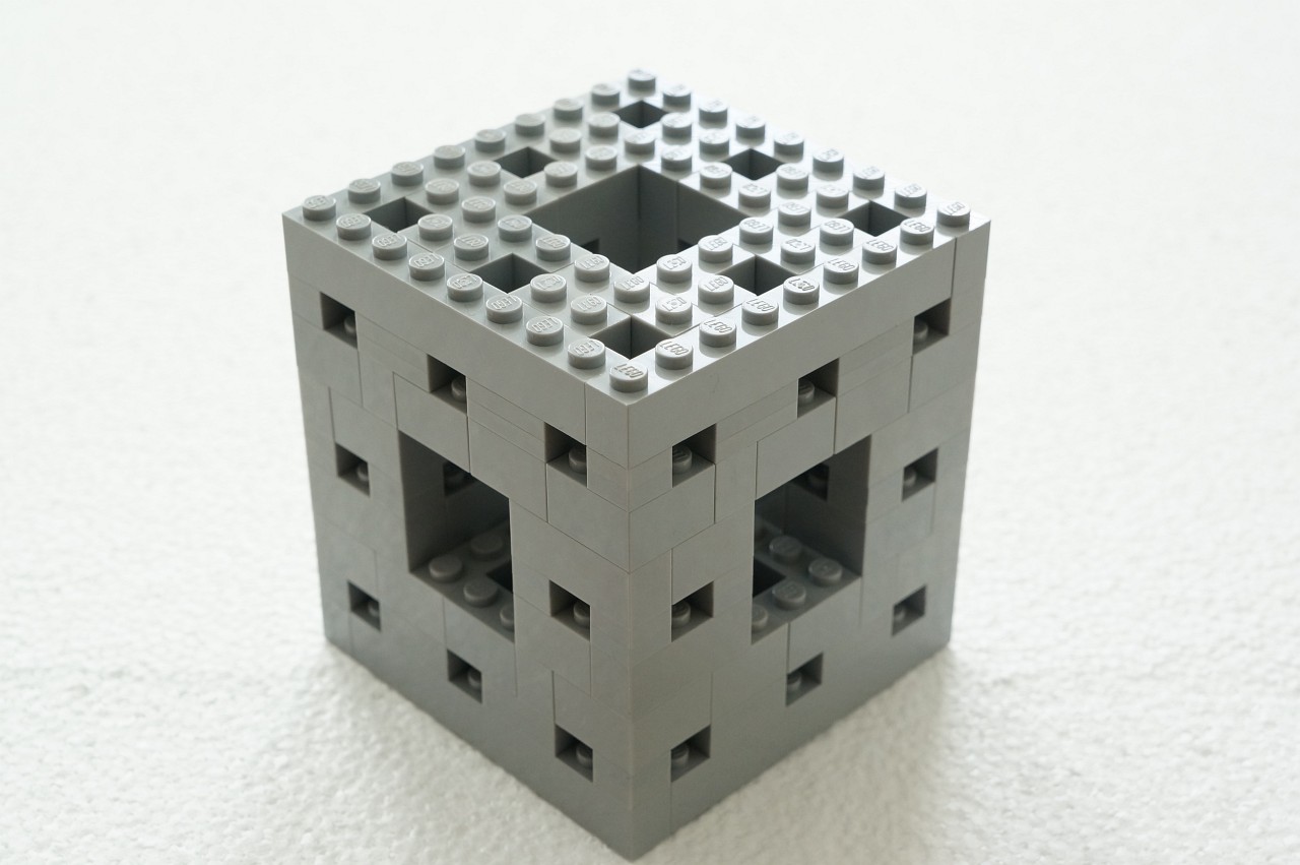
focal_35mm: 58
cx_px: 650
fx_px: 2111
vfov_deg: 23.1
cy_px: 432
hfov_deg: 34.2
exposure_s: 1/30
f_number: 9
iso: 800
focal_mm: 39
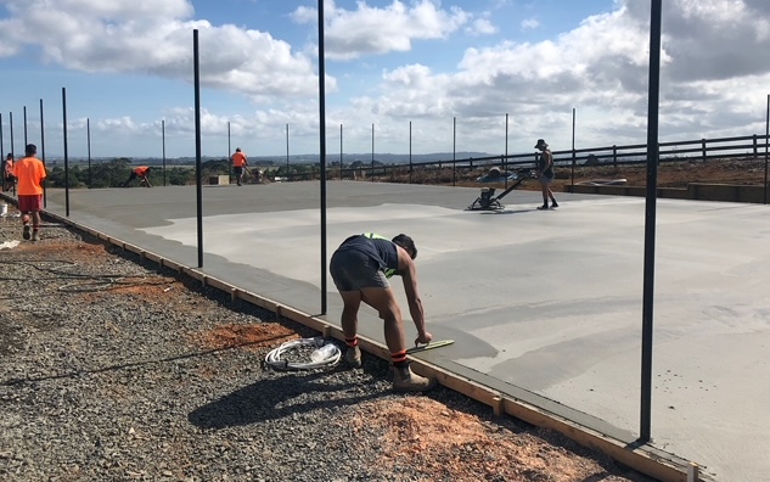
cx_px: 388
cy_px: 206
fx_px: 630
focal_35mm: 30
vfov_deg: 41.8
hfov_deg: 62.9
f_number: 1.8
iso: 25
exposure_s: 1/4425
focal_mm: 4
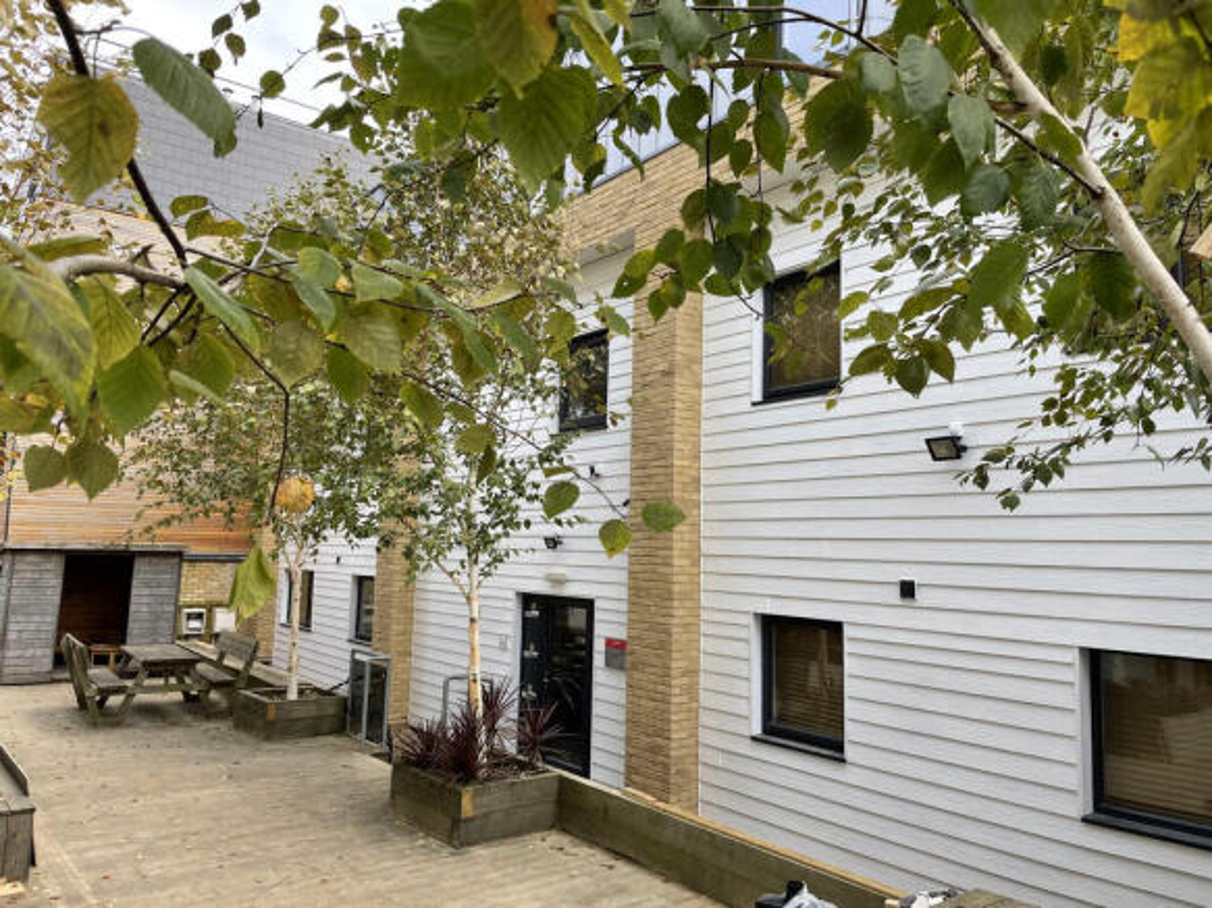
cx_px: 606
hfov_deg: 67.3
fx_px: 910
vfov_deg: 53.0
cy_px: 454
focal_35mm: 26
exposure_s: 1/276
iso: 32
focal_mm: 4.2
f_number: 1.6
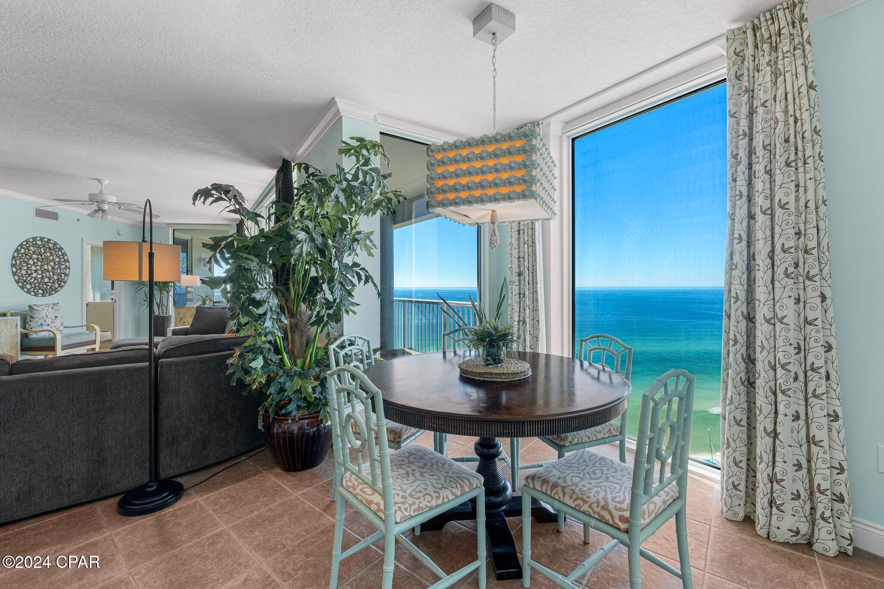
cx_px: 442
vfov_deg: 77.3
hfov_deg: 100.4
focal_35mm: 15
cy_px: 294
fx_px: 368
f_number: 9
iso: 400
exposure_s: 1/30
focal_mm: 10
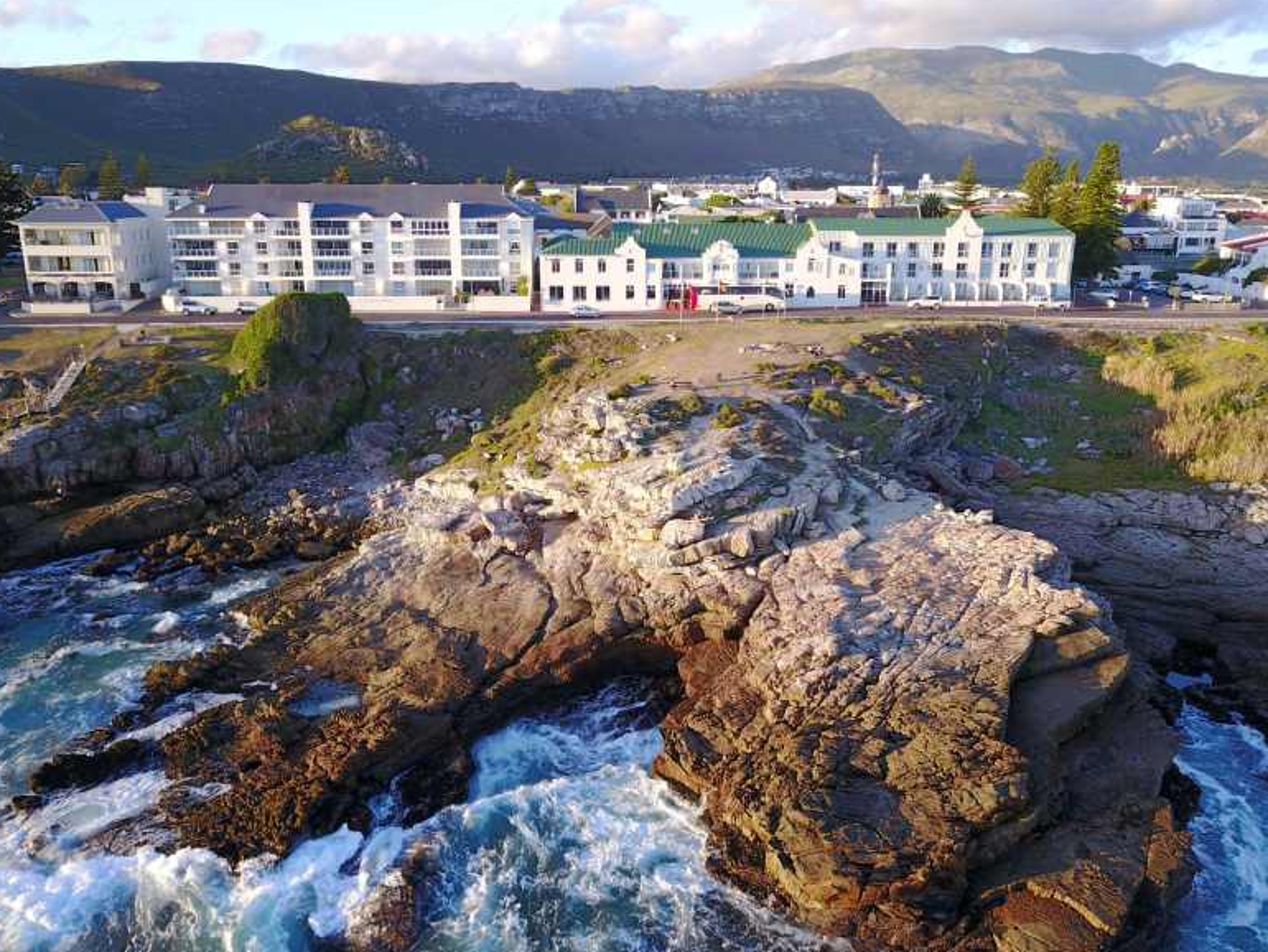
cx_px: 639
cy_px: 483
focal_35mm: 27
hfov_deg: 65.3
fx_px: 989
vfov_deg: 51.4
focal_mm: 4.73
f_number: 2.2
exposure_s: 1/238
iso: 100
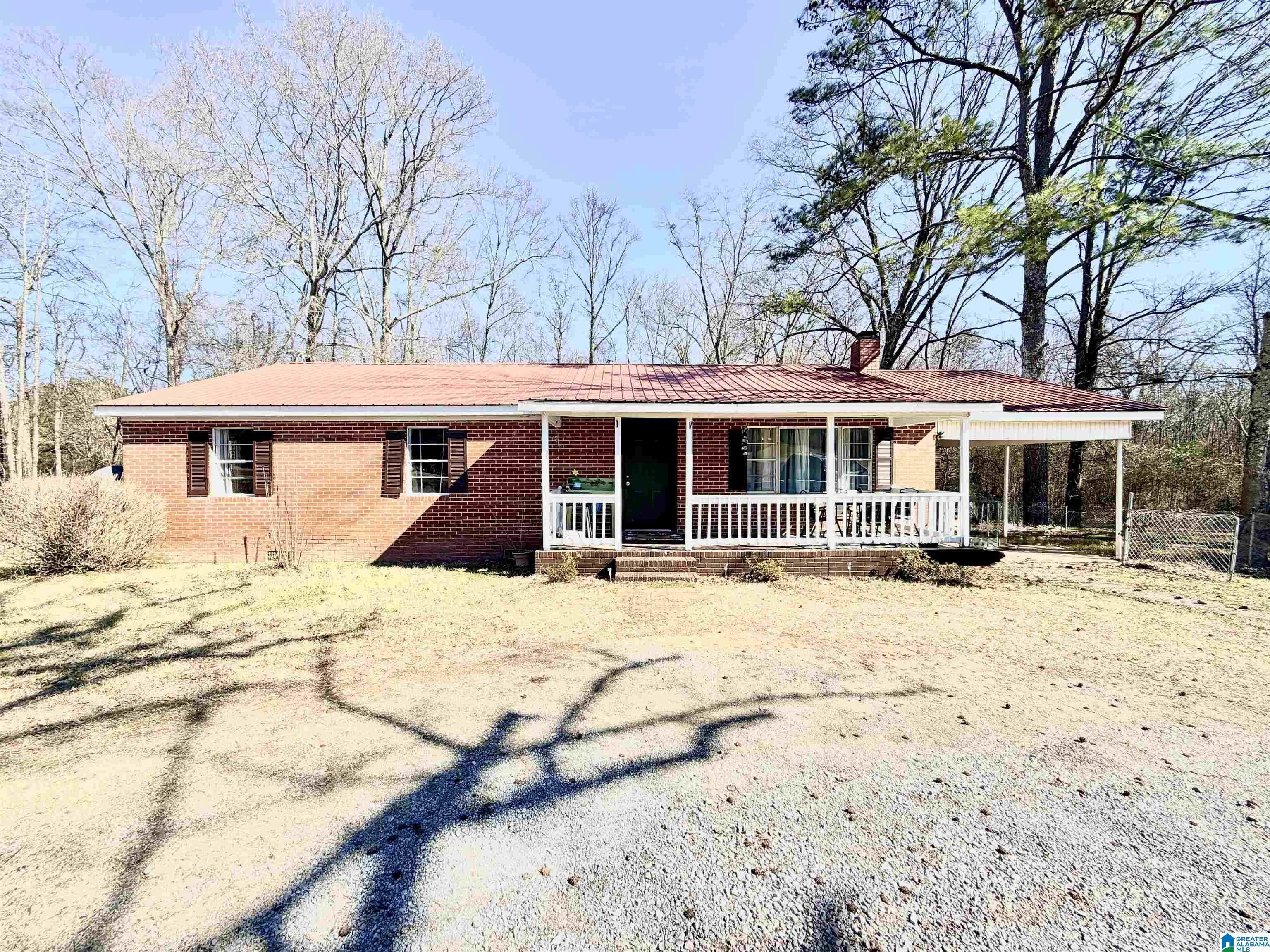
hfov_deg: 102.1
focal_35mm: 14
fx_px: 514
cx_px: 635
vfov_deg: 85.7
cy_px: 476
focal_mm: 2.22
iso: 32
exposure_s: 1/770
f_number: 2.2
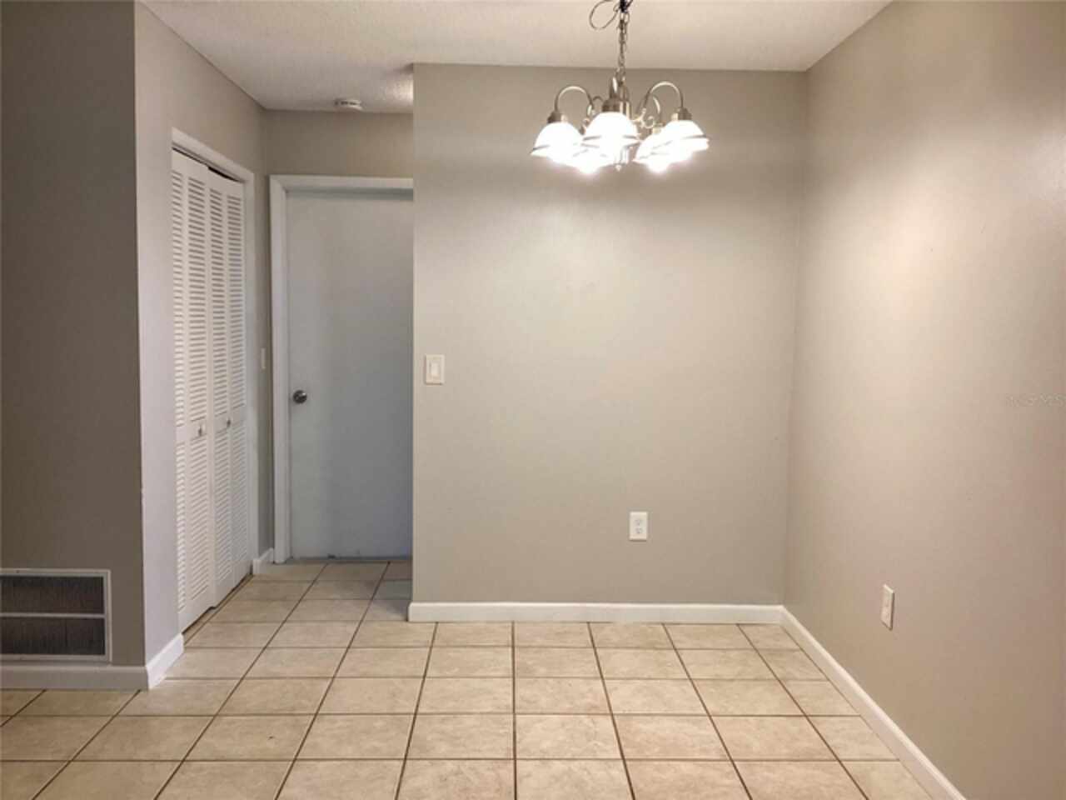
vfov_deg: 45.4
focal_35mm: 31
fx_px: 955
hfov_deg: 58.4
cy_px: 400
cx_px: 533
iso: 100
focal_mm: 3.3
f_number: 2.4
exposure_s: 1/60
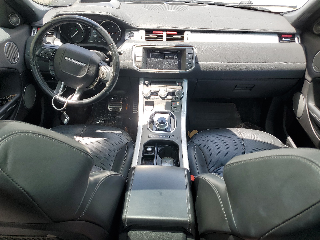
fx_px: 240
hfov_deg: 67.3
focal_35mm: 26
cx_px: 160
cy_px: 120
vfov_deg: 53.1
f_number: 1.5
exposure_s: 1/333
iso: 50
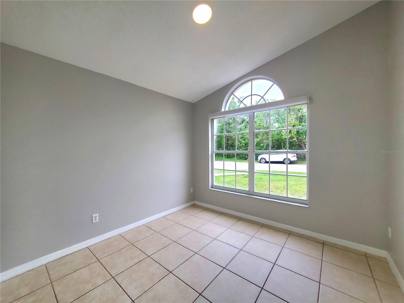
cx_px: 202
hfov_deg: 106.2
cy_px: 152
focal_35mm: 13
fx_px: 152
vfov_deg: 89.9
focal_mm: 1.8
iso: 80
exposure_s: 1/120
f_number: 2.2
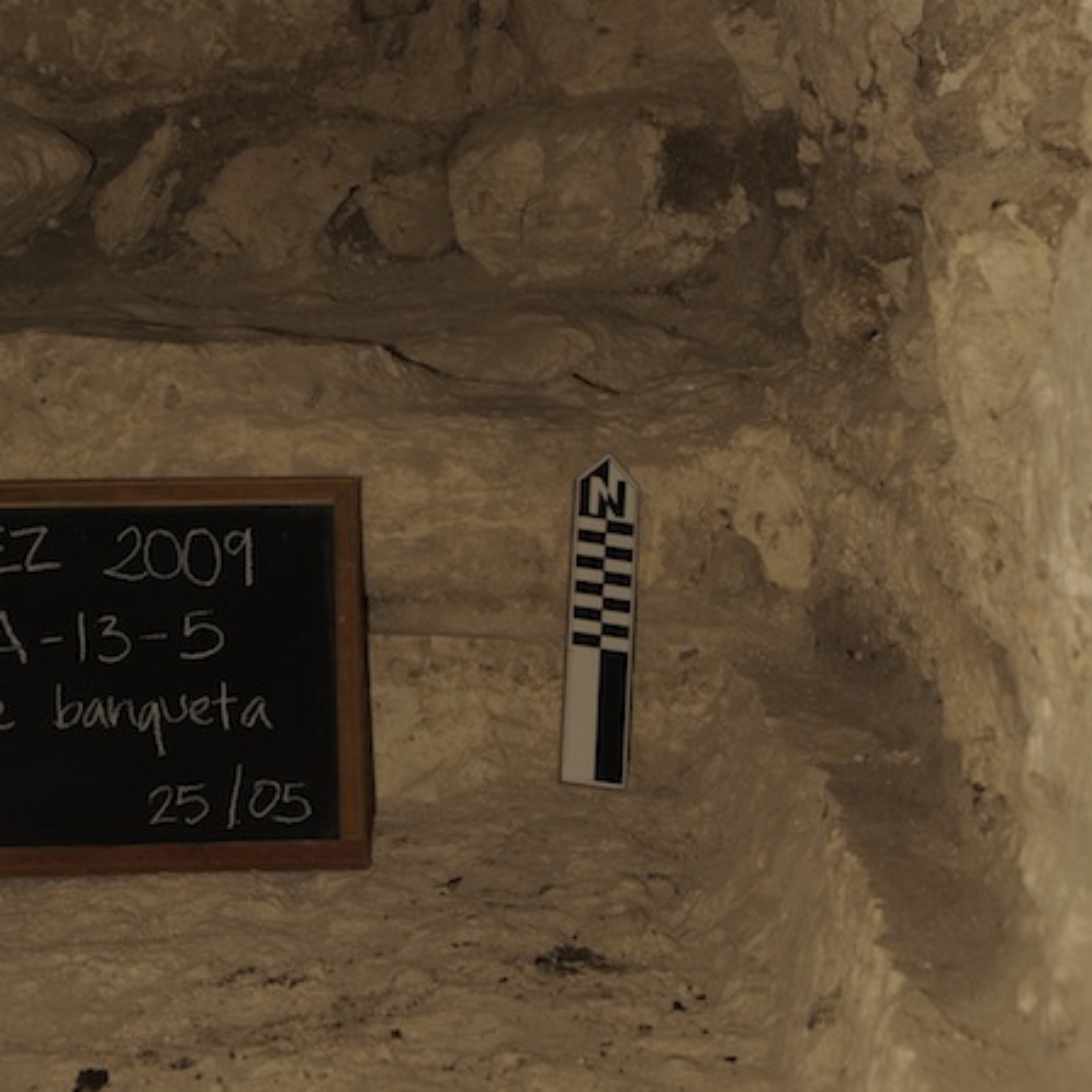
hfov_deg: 13.6
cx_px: 377
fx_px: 4568
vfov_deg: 13.5
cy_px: 11
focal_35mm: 128
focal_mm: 50
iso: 100
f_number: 9
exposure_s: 1/100
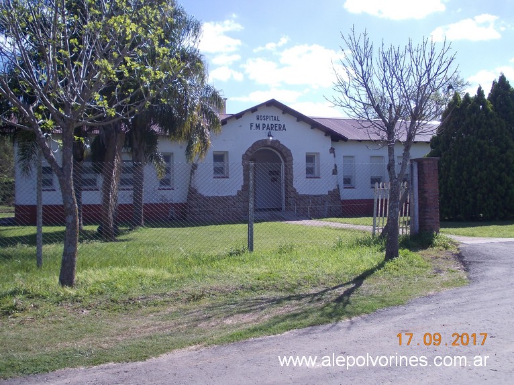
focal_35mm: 38
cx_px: 257
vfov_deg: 37.7
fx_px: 564
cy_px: 192
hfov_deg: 49.0
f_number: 6.2
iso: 80
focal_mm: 5.3
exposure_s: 1/200
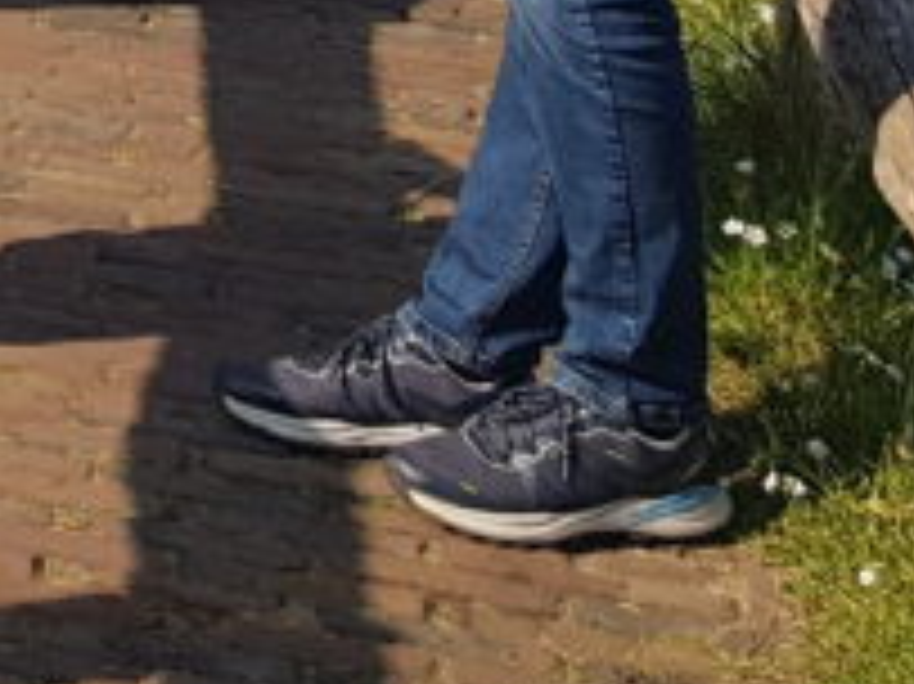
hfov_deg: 13.2
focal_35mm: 131
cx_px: -873
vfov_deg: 9.9
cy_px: -981
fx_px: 3457
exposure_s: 1/1580
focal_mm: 4.2
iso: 40
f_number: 1.7
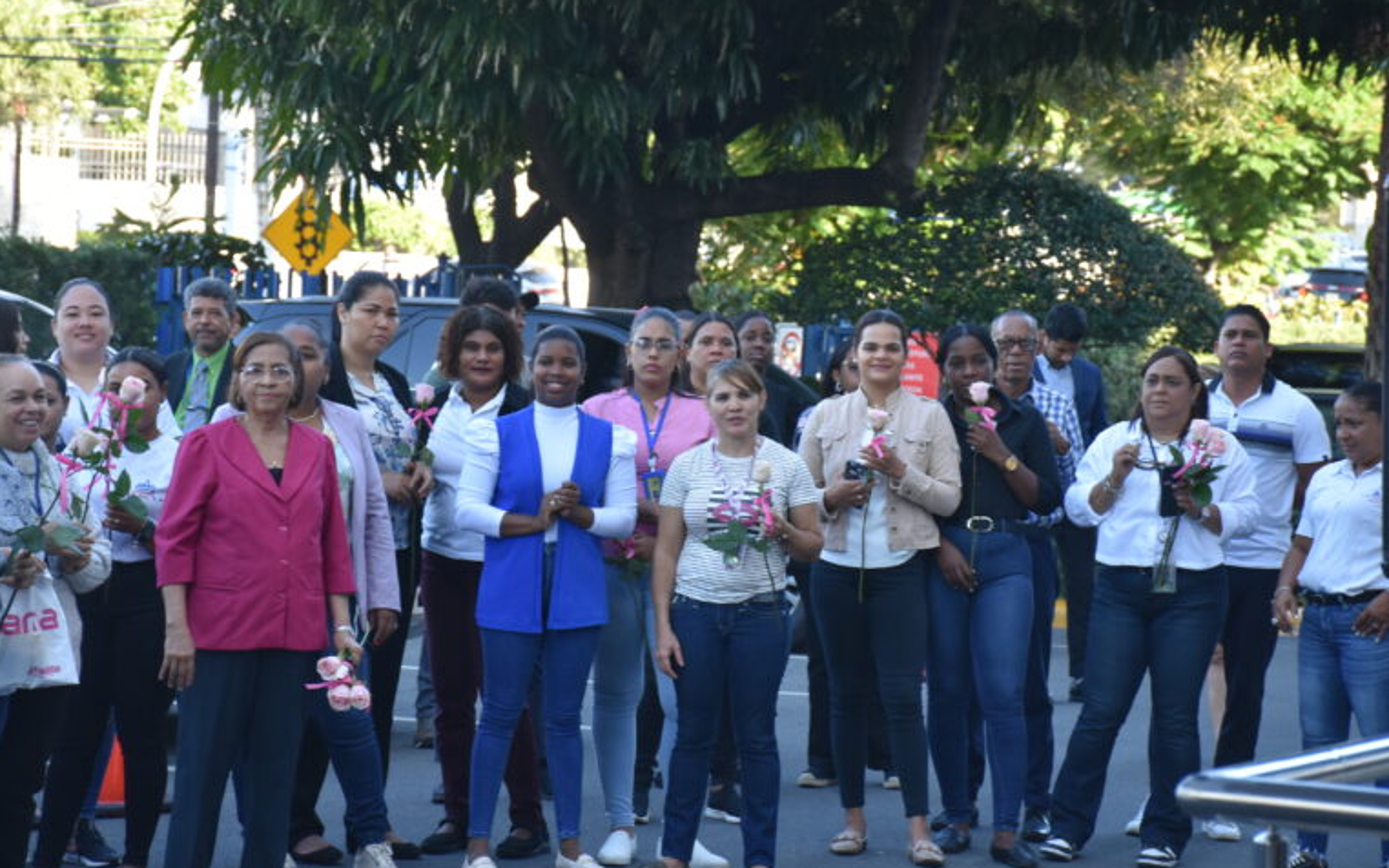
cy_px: 429
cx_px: 693
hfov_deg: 18.1
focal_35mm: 116
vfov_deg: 11.3
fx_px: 4372
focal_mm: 75
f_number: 7.1
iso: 800
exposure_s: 1/200
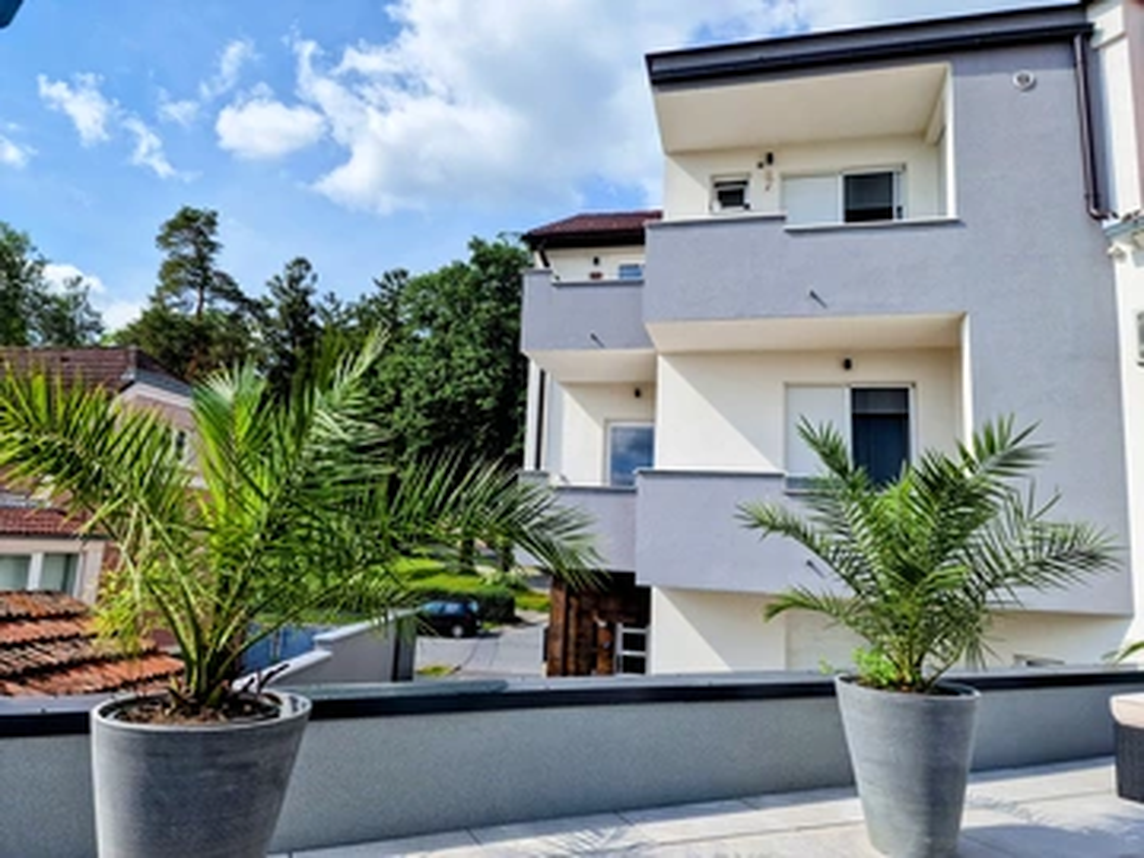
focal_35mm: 23
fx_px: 760
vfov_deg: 58.9
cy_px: 429
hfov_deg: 73.9
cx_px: 572
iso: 50
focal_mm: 6.4
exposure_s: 1/1356
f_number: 1.8
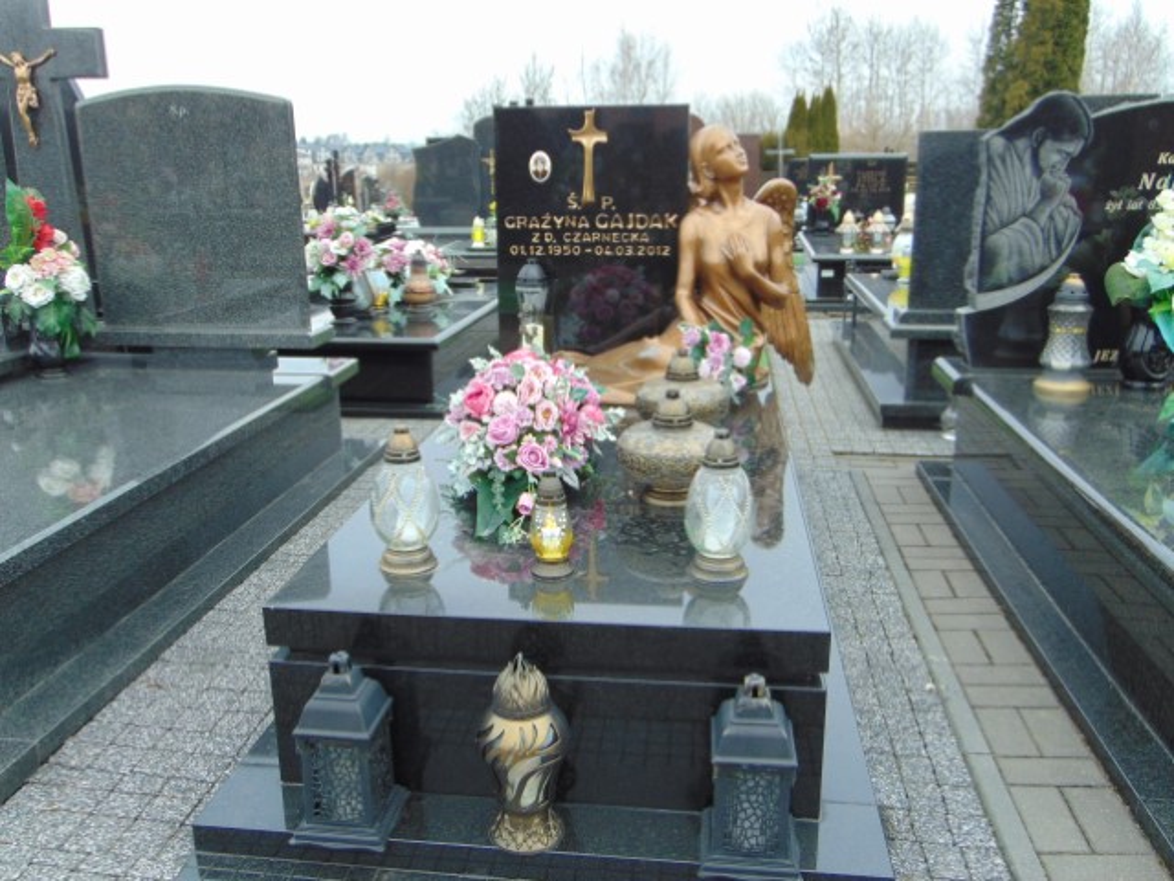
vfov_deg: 46.8
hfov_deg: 60.0
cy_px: 440
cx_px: 587
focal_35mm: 30
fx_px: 1017
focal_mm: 5.4
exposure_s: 1/125
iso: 80
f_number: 3.1
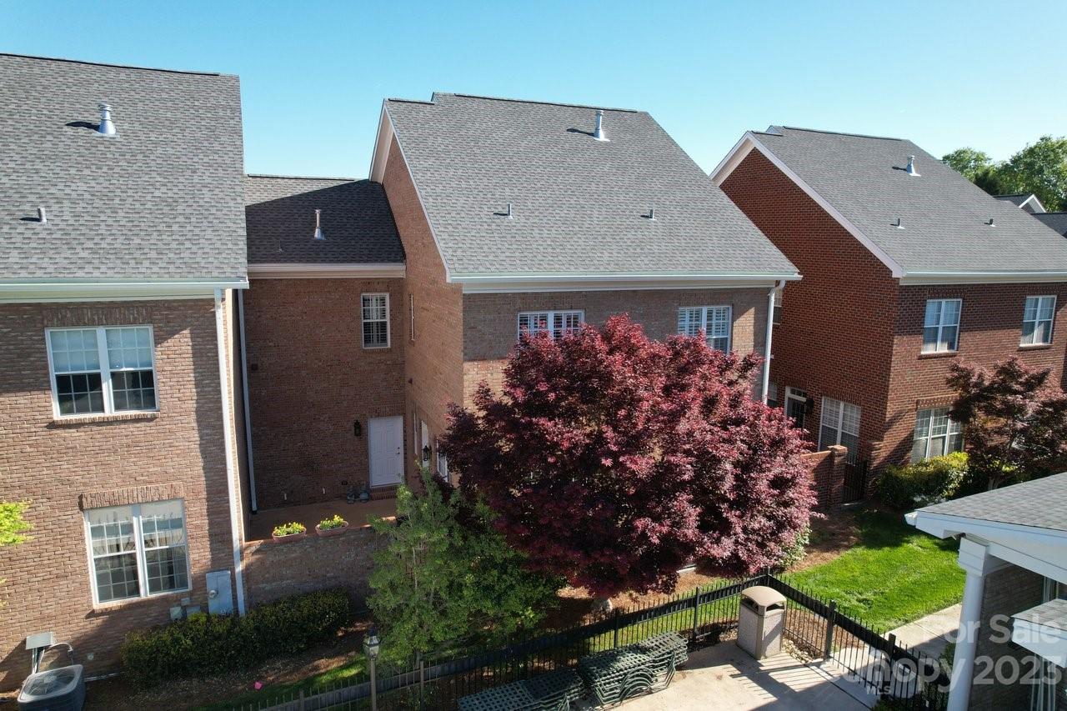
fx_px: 652
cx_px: 534
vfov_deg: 57.2
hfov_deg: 78.6
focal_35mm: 22
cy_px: 356
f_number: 2.8
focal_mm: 8.38
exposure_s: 1/200
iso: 100
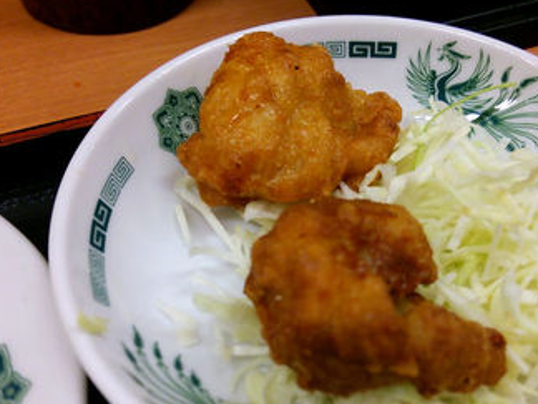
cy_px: 241
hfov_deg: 49.8
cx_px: 322
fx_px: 575
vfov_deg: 38.5
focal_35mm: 37
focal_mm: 4.06
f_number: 1.94
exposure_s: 1/60
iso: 80
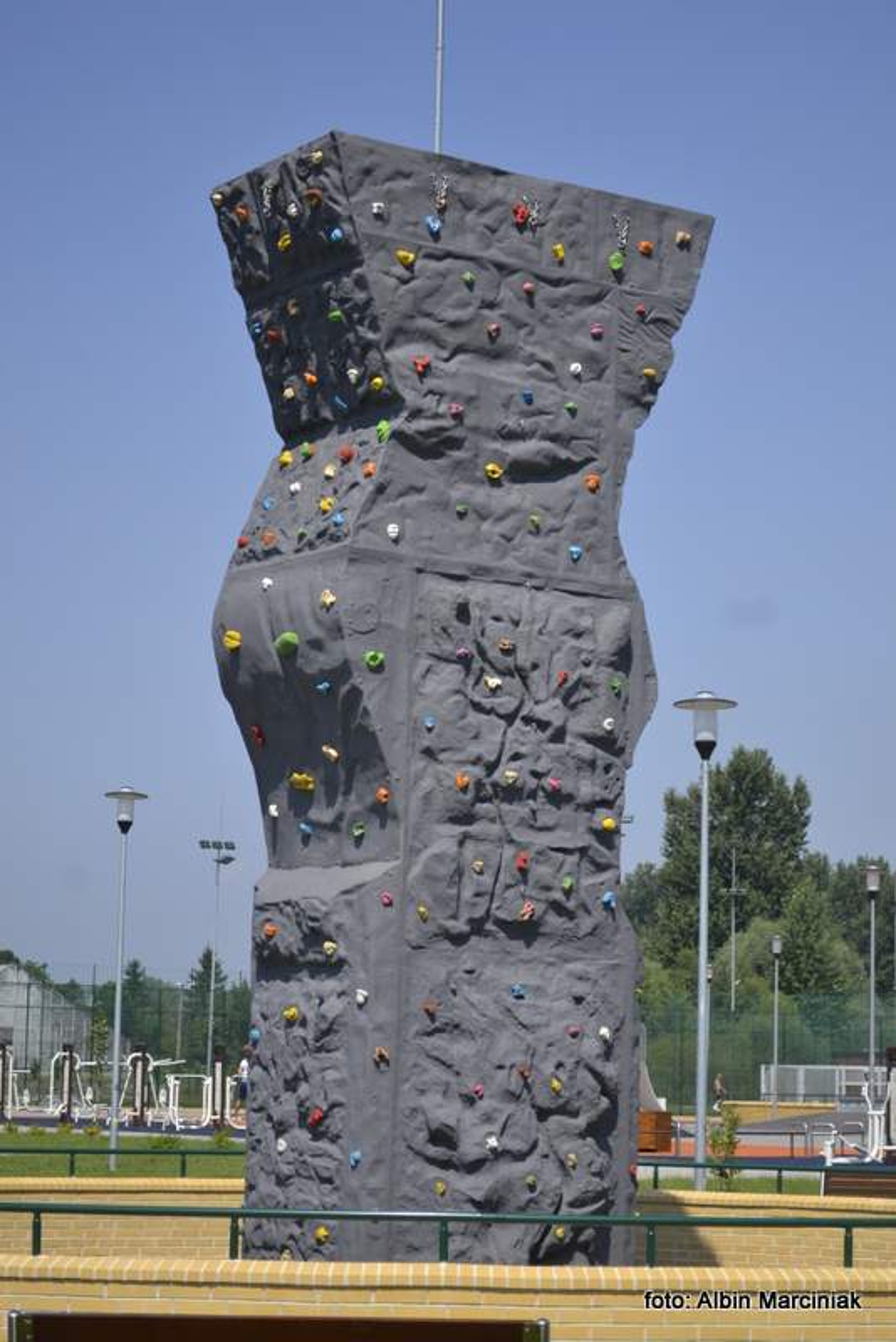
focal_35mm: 82
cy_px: 671
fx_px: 3077
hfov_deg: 16.6
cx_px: 448
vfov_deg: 24.6
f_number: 6.3
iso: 400
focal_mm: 55
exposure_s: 1/1600
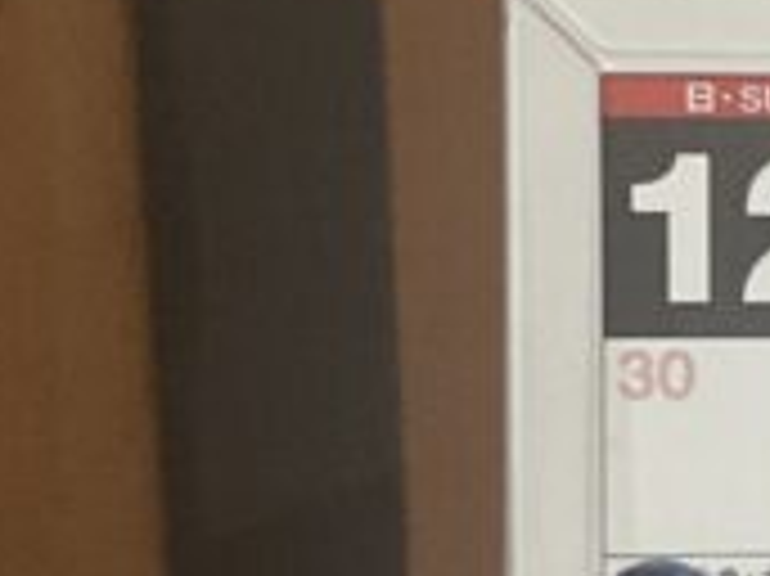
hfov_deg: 10.3
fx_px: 3868
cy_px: 292
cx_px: 1626
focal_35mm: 174
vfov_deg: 8.5
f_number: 1.8
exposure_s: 1/60
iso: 80
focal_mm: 3
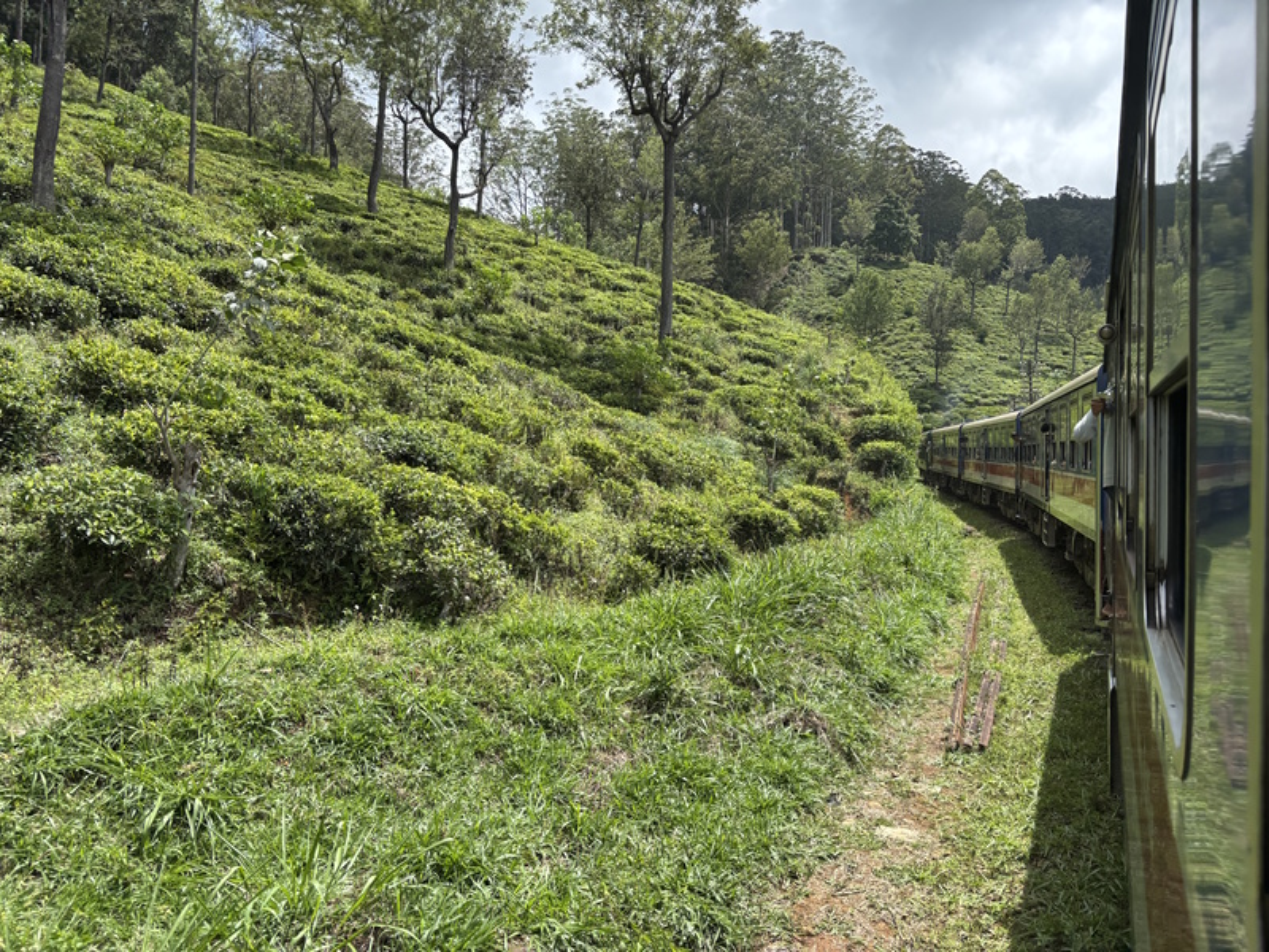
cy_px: 476
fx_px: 953
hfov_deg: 67.3
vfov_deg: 53.1
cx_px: 634
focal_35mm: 26
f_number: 1.6
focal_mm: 5.96
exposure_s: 1/1783
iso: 50
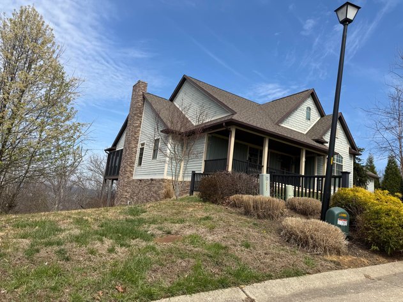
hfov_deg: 71.6
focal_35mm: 24
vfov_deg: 56.8
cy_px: 151
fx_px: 279
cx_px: 202
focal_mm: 6.76
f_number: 1.78
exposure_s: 1/3953
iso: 80
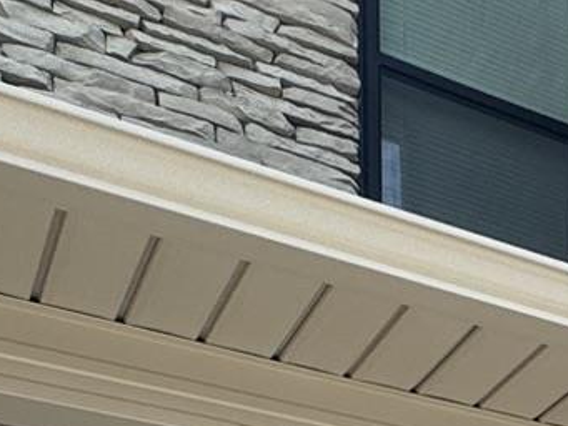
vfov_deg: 13.9
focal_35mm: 84
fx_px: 1379
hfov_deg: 19.5
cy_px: 930
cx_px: 909
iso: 40
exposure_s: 1/631
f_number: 2.2
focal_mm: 2.22
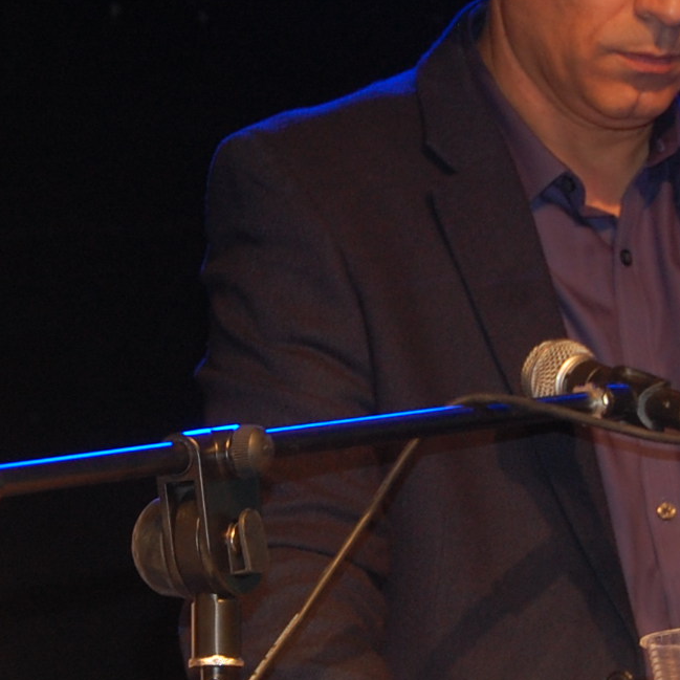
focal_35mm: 177
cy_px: 329
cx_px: 293
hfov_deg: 9.9
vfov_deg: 9.9
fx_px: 3934
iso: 400
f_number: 5
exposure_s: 1/60
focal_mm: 40
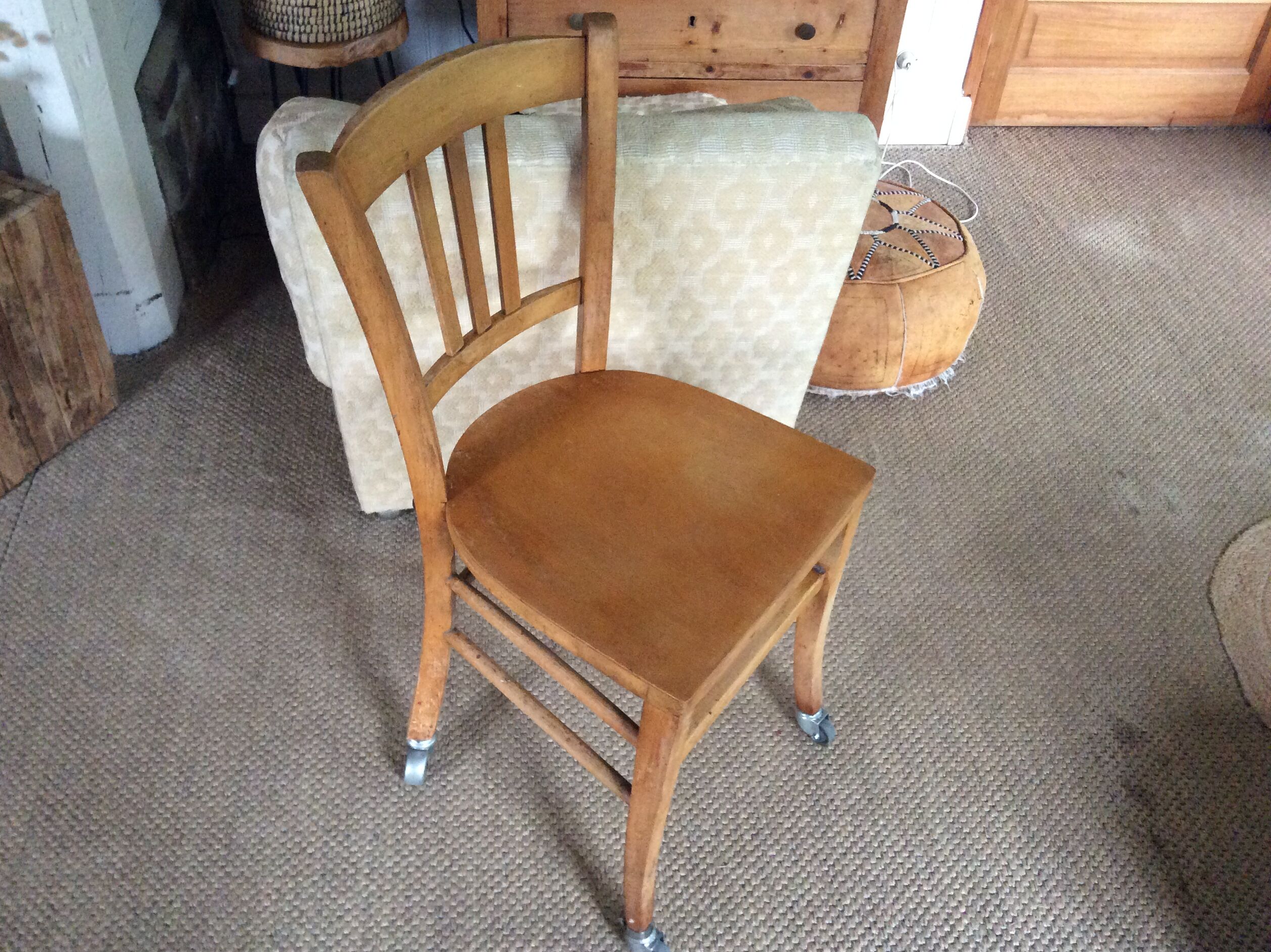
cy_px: 482
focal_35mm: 33
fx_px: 1212
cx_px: 615
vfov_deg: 42.9
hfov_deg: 55.3
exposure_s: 1/25
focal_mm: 3.3
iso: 250
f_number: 2.4
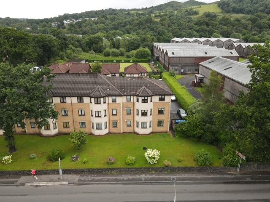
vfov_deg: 56.8
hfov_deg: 71.6
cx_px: 135
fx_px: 187
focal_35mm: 24
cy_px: 101
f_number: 2.8
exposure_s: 1/120
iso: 100
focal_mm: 4.5
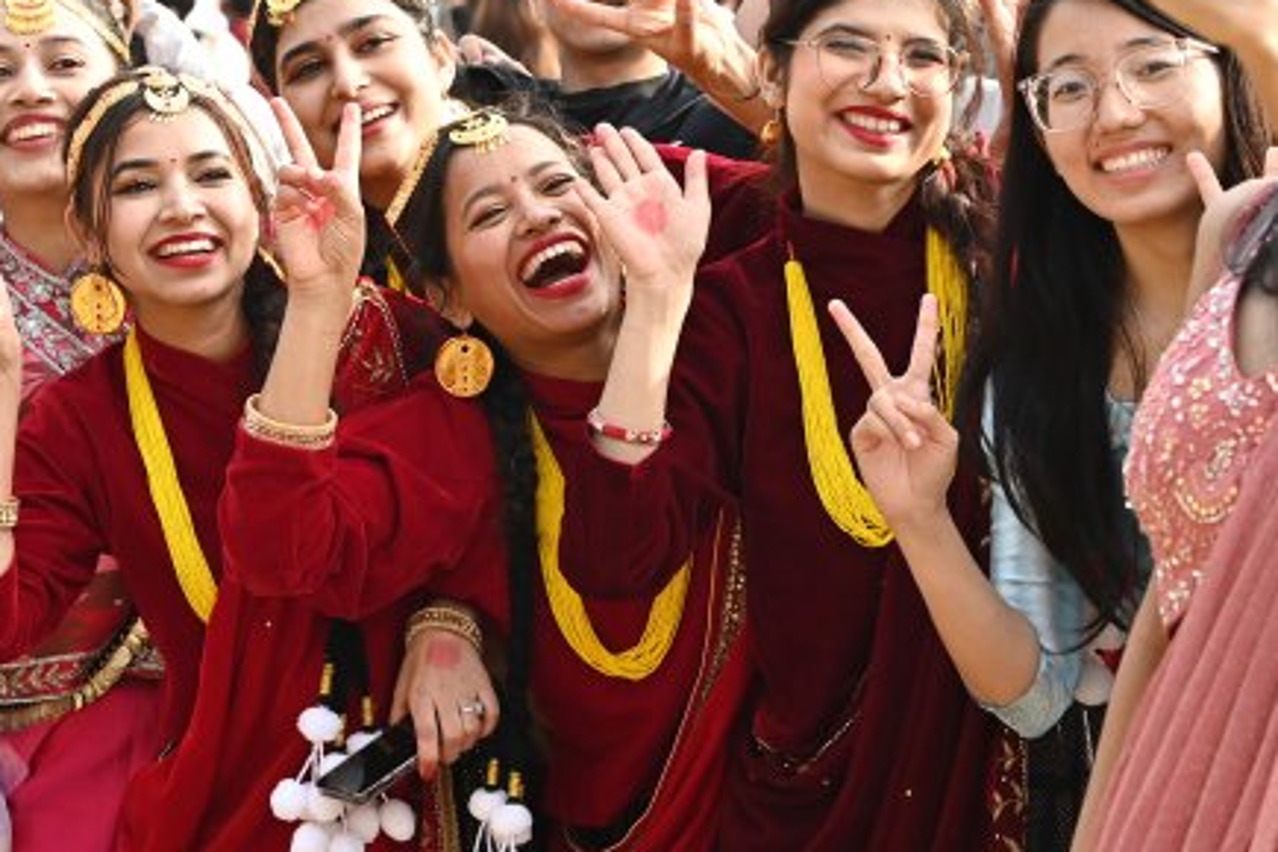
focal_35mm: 147
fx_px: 5218
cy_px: 366
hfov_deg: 14.0
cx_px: 582
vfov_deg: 9.3
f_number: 6.3
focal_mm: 80
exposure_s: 1/500
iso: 800
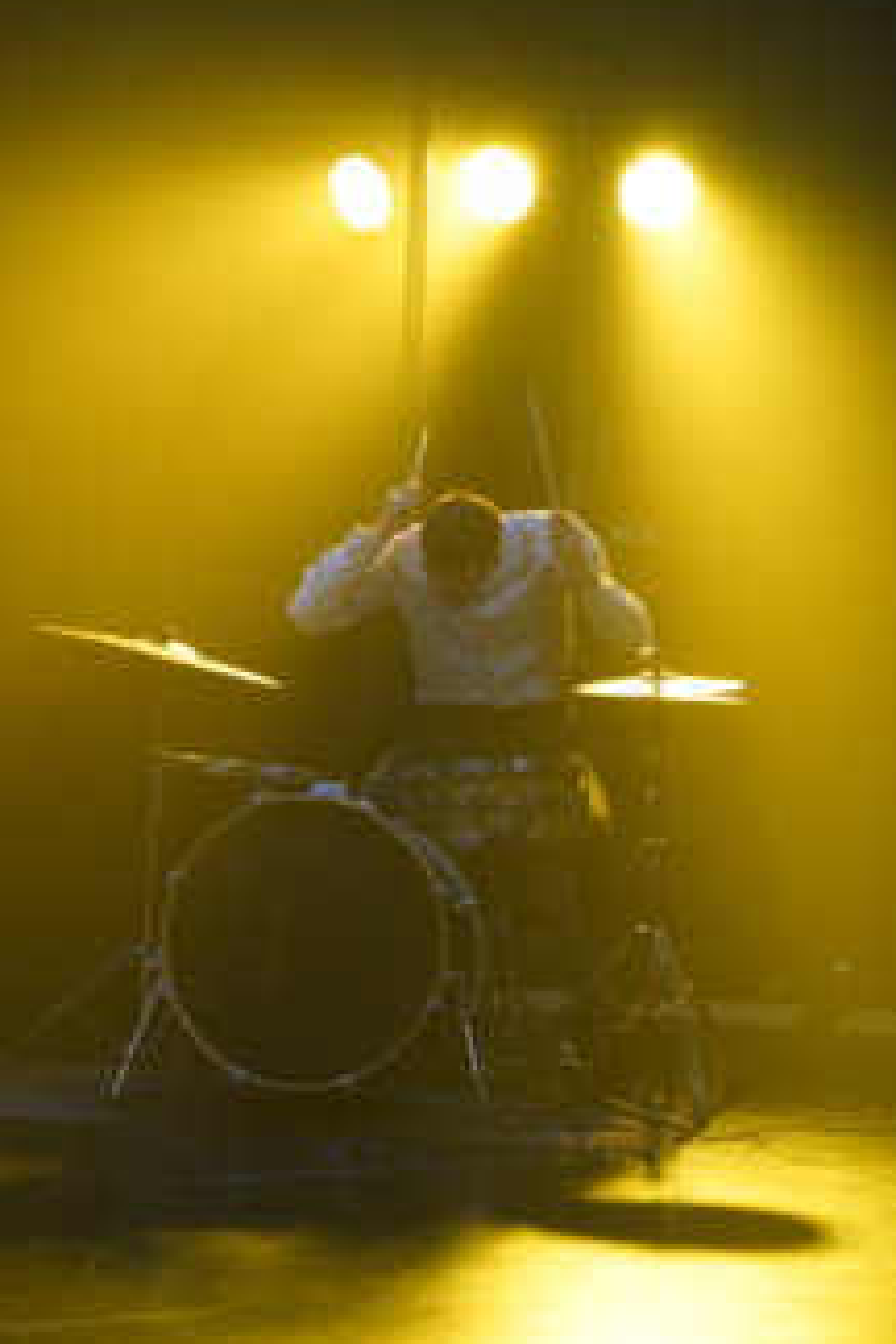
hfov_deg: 9.7
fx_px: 5264
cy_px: 552
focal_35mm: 141
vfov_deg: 14.5
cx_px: 369
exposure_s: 1/160
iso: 3200
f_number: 5
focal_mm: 117
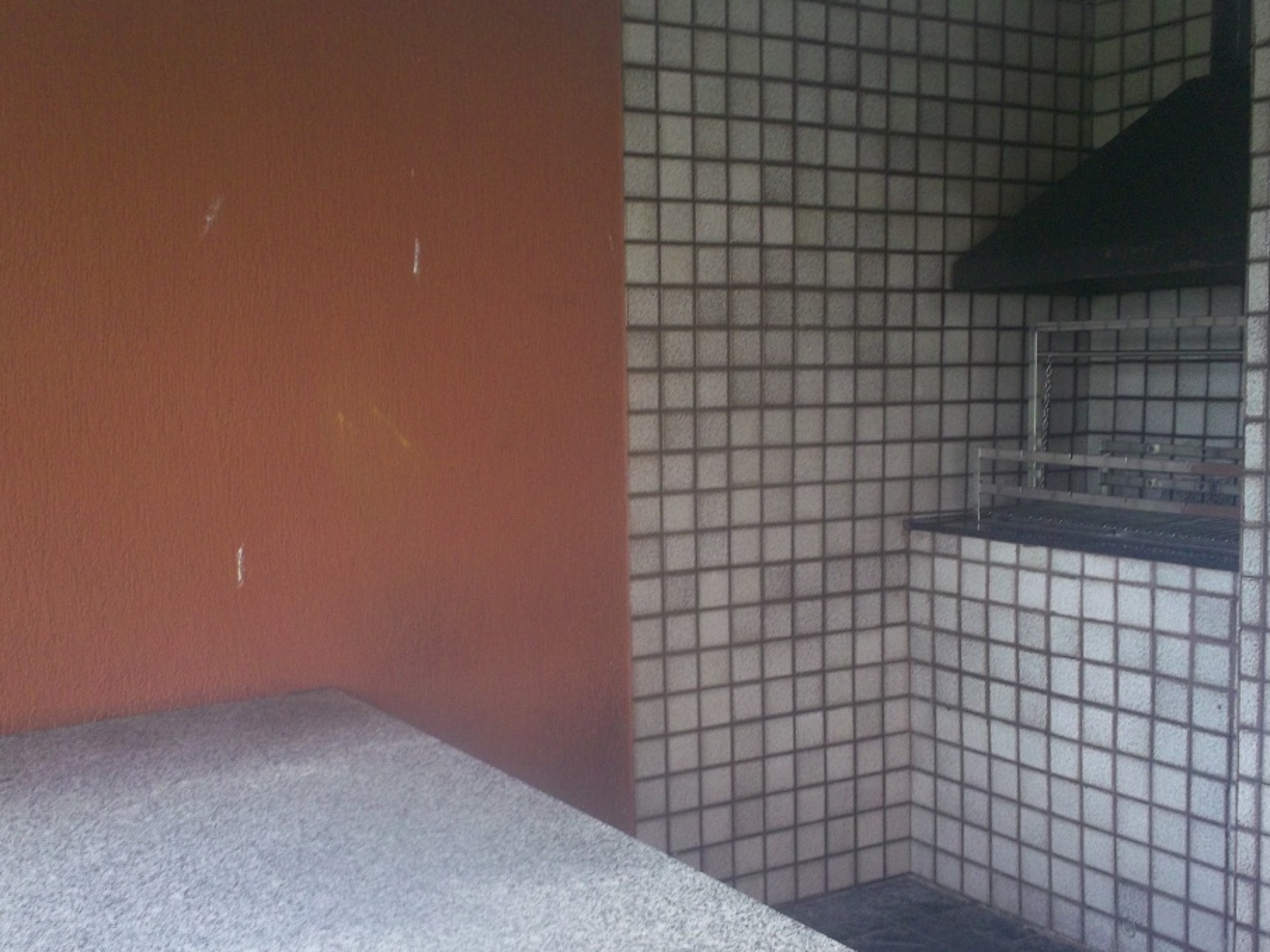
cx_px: 610
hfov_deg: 43.8
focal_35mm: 43
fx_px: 1578
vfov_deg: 33.6
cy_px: 523
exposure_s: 1/20
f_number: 4.5
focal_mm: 6.3
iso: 160
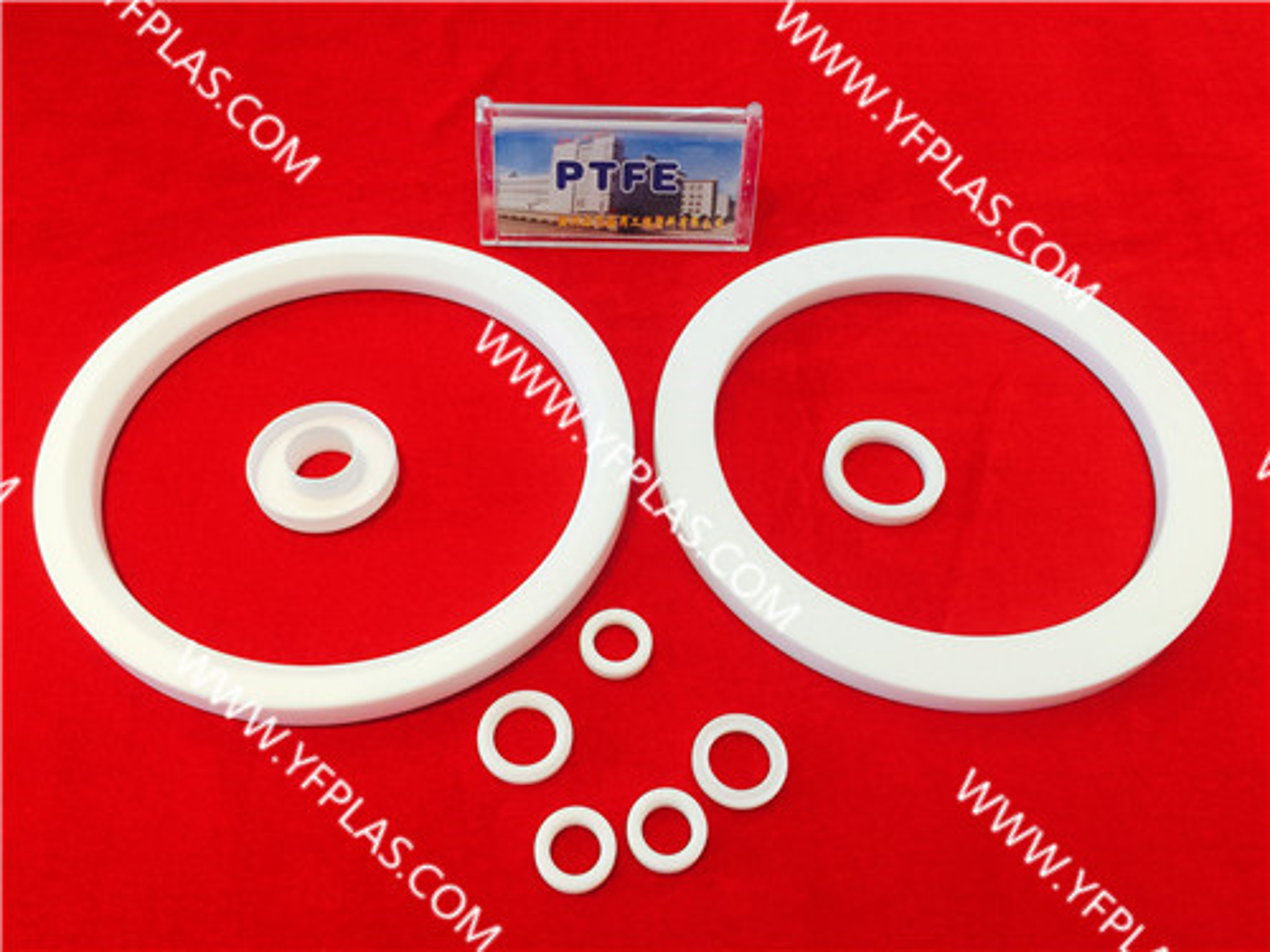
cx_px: 635
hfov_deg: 61.7
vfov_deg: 48.2
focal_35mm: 29
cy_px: 476
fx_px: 1064
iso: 40
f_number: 2.2
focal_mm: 4.15
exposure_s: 1/33
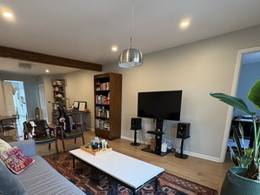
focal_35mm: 20
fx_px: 150
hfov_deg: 81.3
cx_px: 112
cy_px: 131
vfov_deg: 64.2
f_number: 2.2
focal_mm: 2.22
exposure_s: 1/60
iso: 400
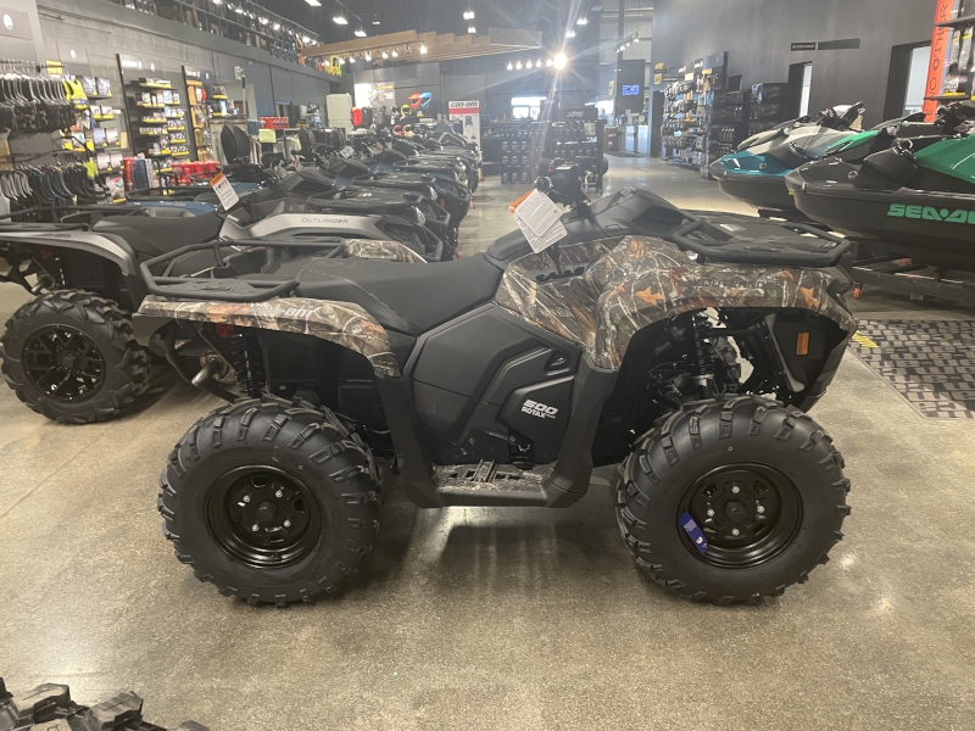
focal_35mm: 26
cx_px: 488
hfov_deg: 67.3
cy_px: 366
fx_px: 732
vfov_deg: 53.1
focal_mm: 4.2
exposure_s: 1/60
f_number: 1.6
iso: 250
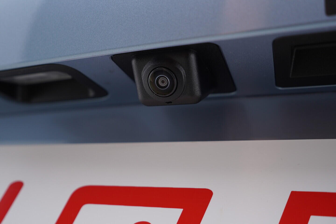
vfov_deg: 36.9
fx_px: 336
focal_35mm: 36
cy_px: 112
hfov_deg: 53.1
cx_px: 168
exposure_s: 1/50
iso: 125
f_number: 3.2
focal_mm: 24
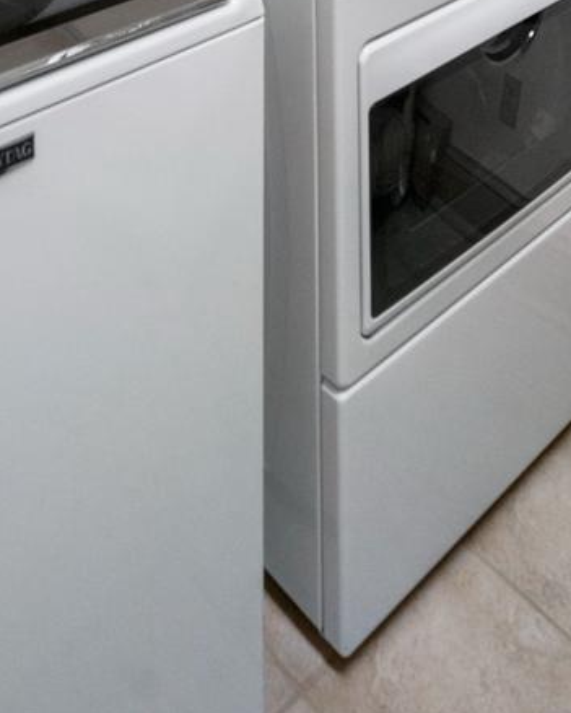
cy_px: -440
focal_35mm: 46
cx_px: 256
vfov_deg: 25.5
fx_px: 971
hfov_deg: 32.8
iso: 1000
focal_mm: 14
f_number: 5.6
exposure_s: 1/60
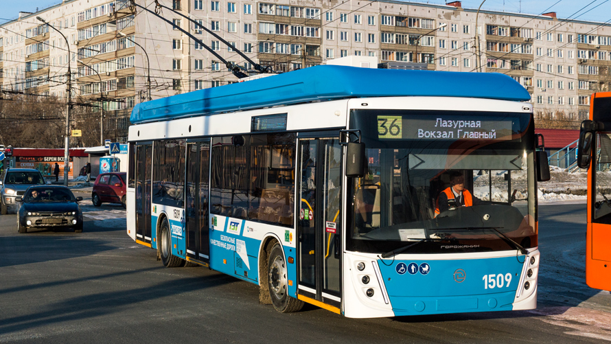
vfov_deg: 24.6
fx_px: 789
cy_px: 142
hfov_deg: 42.1
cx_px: 363
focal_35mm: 49
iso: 100
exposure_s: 1/800
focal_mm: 23
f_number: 8
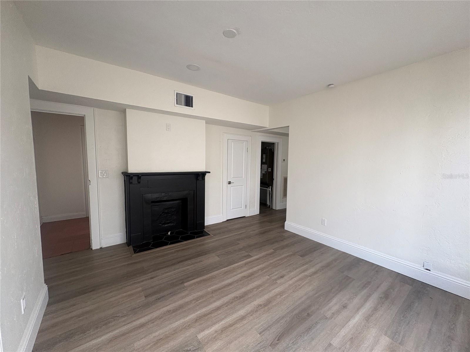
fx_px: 190
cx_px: 235
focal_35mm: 14
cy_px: 176
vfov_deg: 85.7
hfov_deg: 102.1
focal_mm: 2.22
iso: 200
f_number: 2.2
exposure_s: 1/99
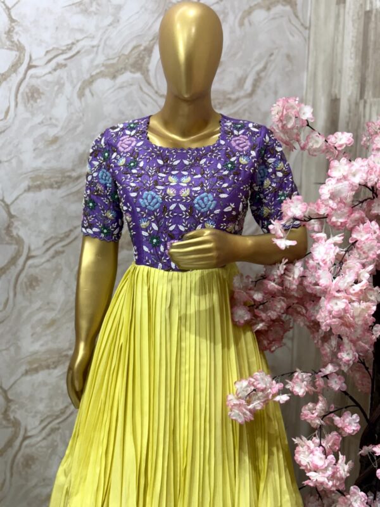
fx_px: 761
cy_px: 254
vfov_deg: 36.8
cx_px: 190
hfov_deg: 28.0
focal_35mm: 52
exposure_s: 1/100
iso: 50
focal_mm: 5.96
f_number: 1.6
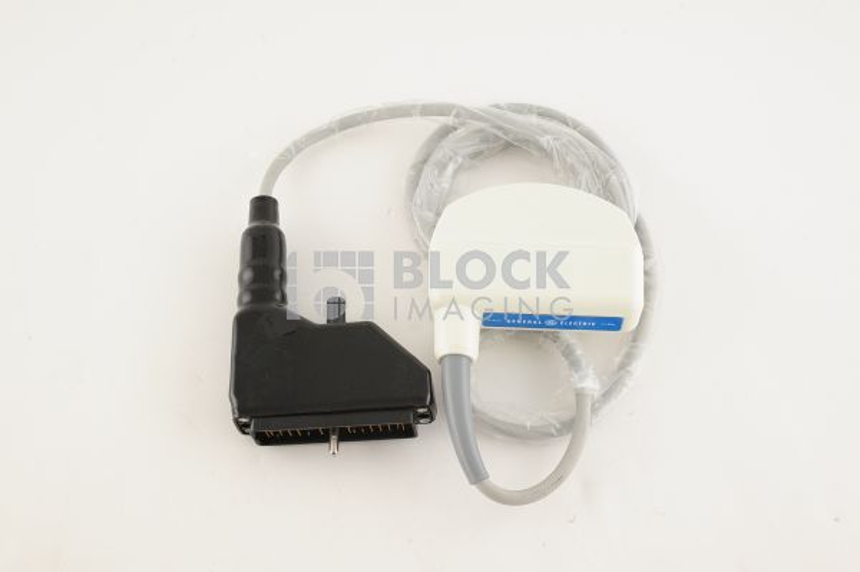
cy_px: 286
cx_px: 430
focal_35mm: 50
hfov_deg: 39.6
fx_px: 1193
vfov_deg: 26.9
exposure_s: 1/125
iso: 1600
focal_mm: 50
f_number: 11
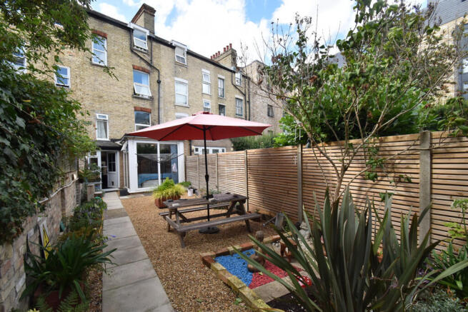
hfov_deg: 100.4
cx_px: 234
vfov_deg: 77.4
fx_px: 195
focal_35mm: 15
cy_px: 156
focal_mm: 10
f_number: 10
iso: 400
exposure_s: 1/160
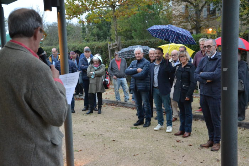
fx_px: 311
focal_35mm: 45
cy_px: 83
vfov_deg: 29.8
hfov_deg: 43.6
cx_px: 124
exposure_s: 1/40
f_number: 4.2
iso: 3200
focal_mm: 30
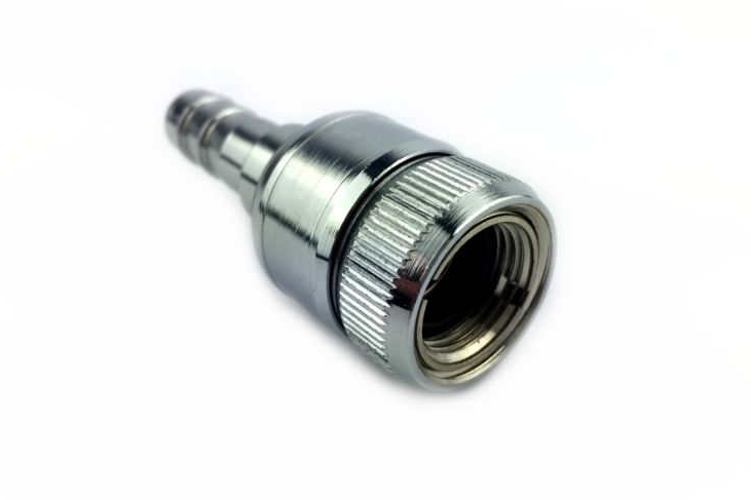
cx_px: 383
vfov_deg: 39.9
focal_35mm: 33
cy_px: 261
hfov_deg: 57.2
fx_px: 688
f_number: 2.2
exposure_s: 1/434
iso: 32
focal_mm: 4.15
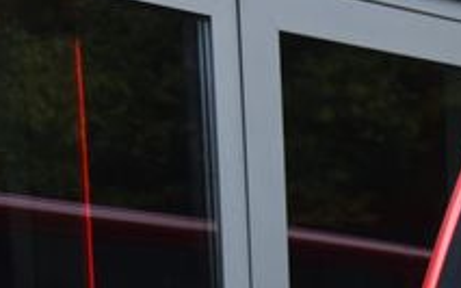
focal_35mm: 186
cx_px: 1097
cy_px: 684
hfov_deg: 9.9
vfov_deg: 6.7
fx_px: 2336
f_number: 4.5
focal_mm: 38
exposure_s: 1/80
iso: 500
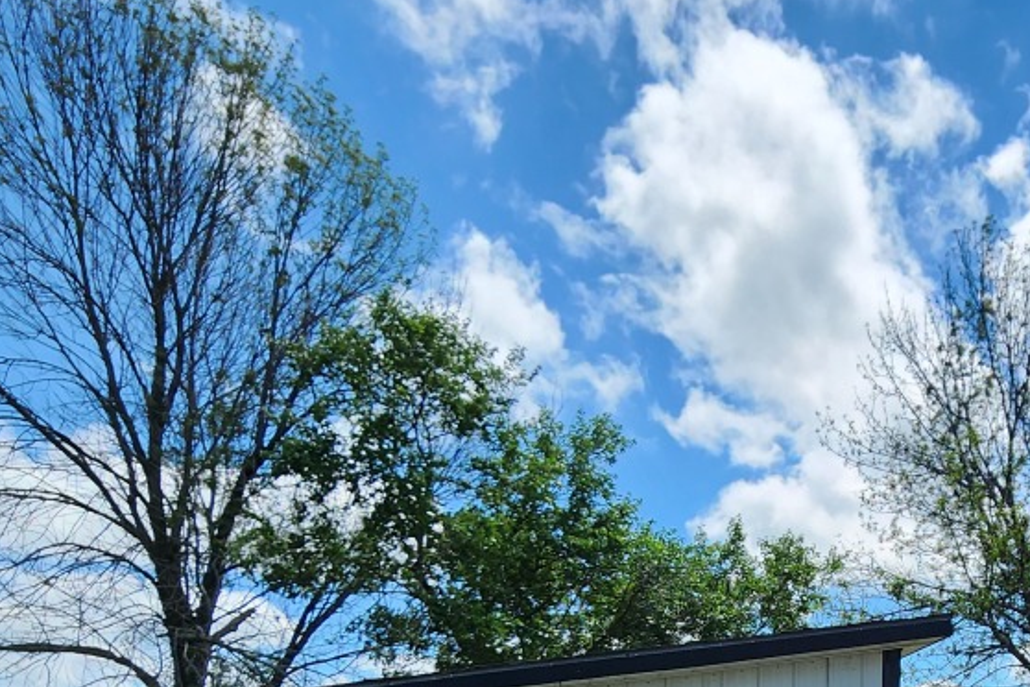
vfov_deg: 33.8
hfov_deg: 55.5
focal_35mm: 31
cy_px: 835
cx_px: 842
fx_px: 887
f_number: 2.2
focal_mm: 2.2
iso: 50
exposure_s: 1/2054
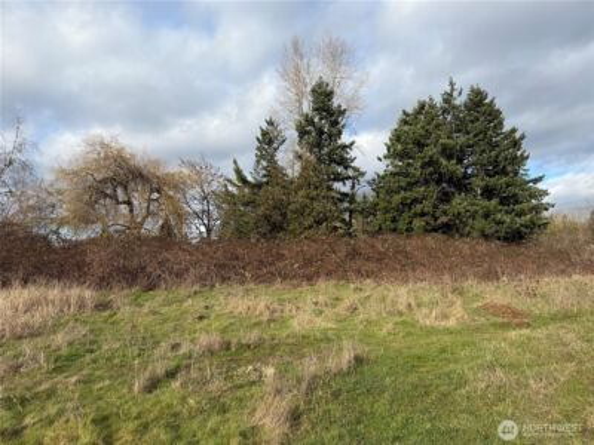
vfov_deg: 56.8
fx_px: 412
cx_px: 297
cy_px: 222
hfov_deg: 71.6
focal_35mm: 24
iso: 80
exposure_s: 1/3953
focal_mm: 6.76
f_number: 1.78
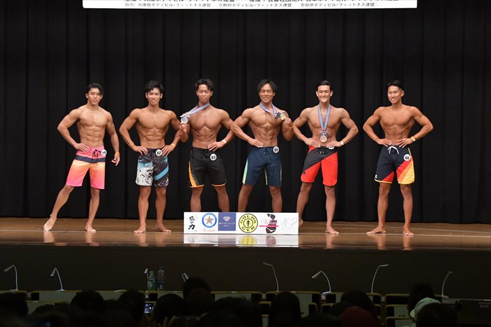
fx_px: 1677
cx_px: 246
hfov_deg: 16.7
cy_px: 164
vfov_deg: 11.1
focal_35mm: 123
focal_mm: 82
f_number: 5.6
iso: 6400
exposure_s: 1/400
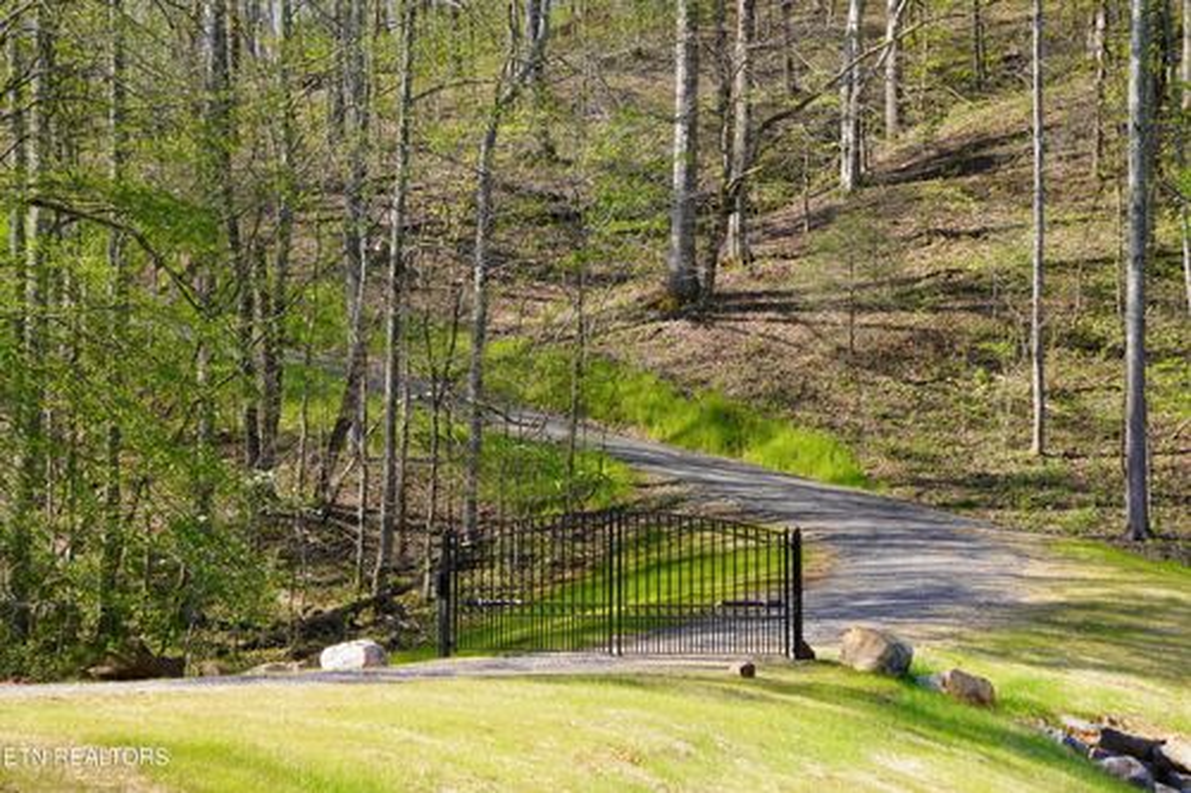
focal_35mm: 82
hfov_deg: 24.6
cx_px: 596
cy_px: 396
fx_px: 2728
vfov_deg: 16.5
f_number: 6.3
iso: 100
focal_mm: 55
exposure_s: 1/125
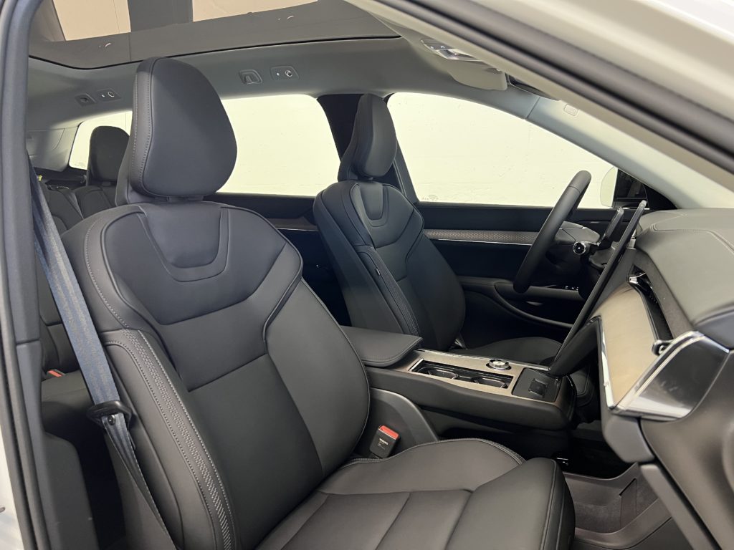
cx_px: 367
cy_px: 275
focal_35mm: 26
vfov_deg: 53.1
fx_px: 551
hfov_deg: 67.3
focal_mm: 5.7
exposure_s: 1/50
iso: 320
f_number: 1.5
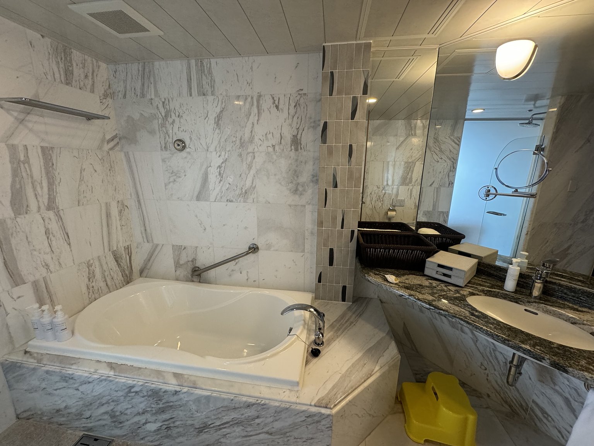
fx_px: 240
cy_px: 223
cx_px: 297
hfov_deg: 102.1
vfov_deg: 85.7
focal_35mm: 14
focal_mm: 2.22
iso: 250
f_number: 2.2
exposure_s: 1/60
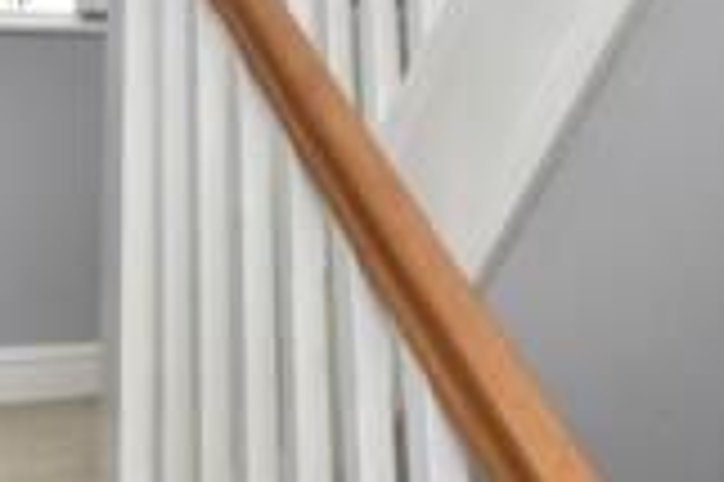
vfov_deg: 18.4
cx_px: 286
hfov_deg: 32.8
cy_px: -336
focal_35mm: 61
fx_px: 1226
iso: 100
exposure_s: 1/40
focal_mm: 10
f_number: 3.5
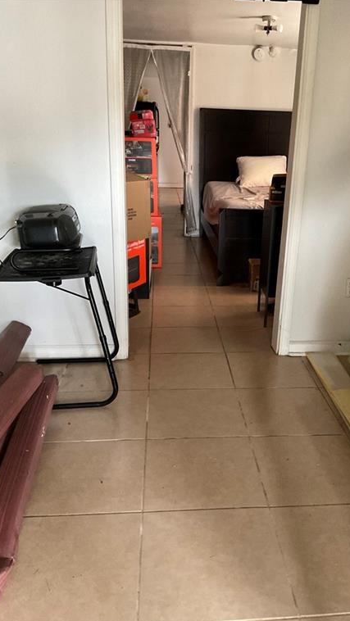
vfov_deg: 61.0
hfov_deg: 36.4
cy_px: 312
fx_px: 527
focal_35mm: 32
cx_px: 230
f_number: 1.8
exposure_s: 1/40
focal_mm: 3
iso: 250
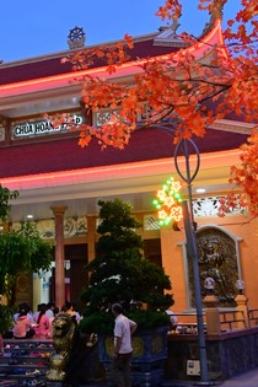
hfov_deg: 21.8
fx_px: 666
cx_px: 80
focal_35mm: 62
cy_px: 1
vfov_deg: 30.2
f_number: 5
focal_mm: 30
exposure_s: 1/100
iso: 1600
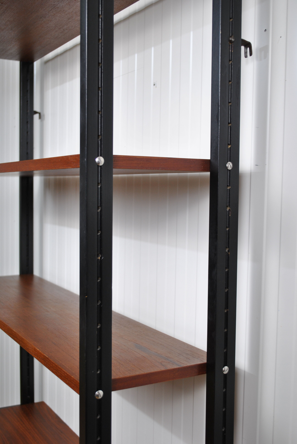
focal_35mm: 44
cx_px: 148
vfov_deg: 44.9
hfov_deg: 30.9
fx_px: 537
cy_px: 222
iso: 200
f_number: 4.5
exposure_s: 1/15
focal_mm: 29
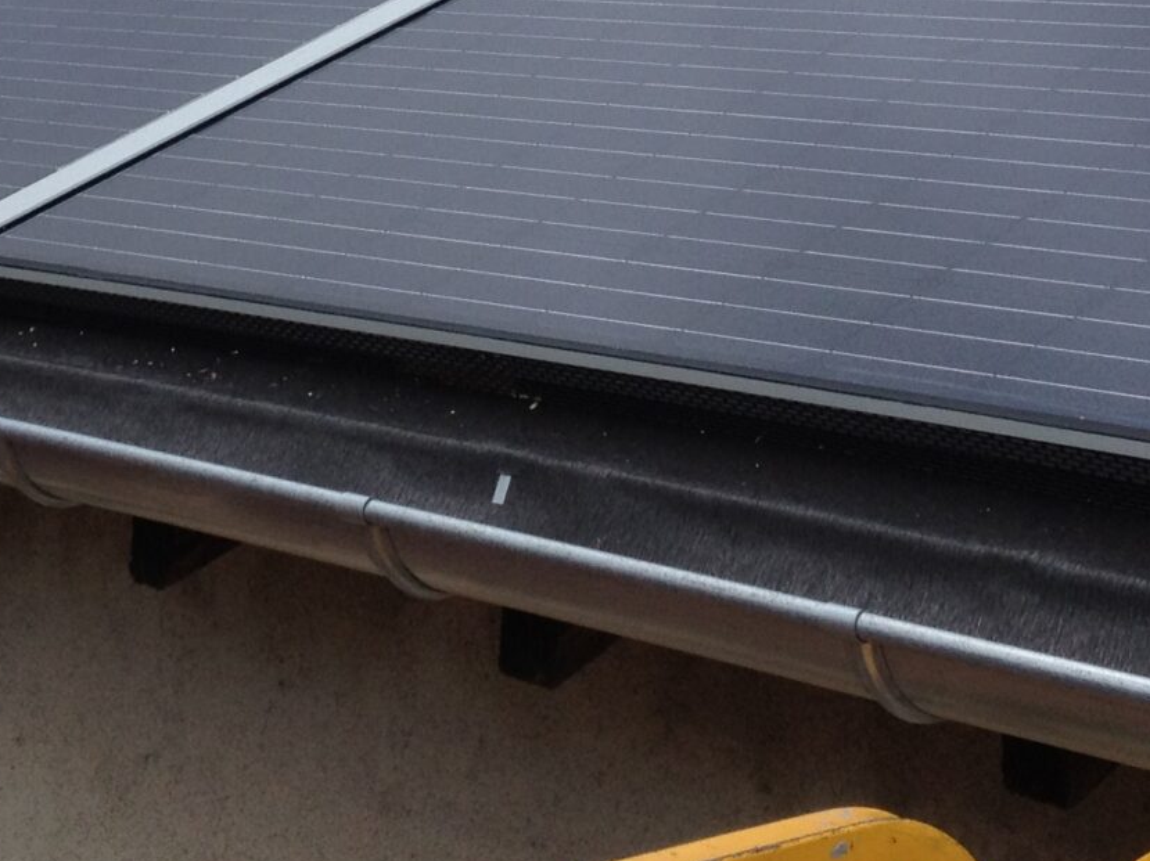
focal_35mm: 108
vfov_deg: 13.4
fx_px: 3587
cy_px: -138
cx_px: 445
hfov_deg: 18.2
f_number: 2.4
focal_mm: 4.28
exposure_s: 1/1022
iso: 64
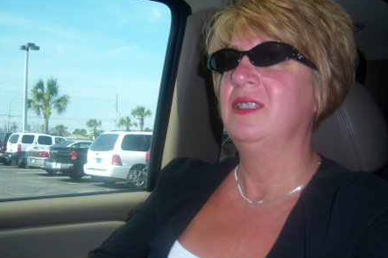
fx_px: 409
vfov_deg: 35.0
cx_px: 194
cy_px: 138
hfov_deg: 50.7
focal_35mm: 38
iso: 80
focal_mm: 7.5
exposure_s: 1/500
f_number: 2.8
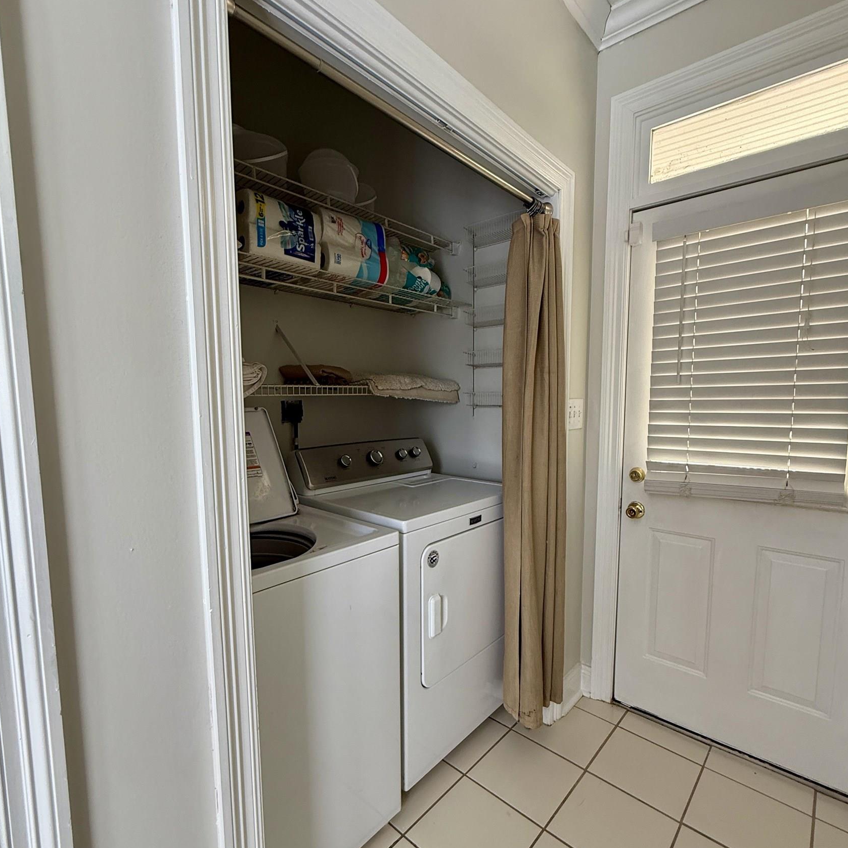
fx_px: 471
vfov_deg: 83.9
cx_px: 424
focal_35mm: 17
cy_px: 450
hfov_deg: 84.0
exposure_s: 1/99
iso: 160
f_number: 2.2
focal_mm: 2.22
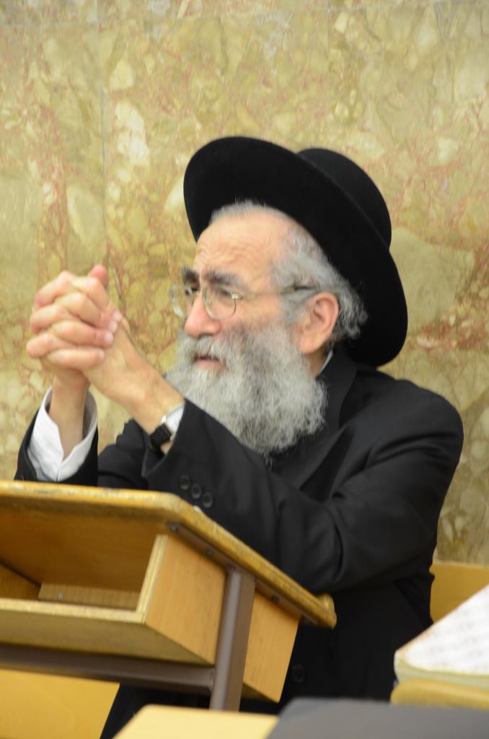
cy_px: 370
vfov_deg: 16.1
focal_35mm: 128
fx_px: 2610
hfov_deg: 10.7
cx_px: 244
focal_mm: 85
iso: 1000
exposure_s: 1/60
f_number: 5.6
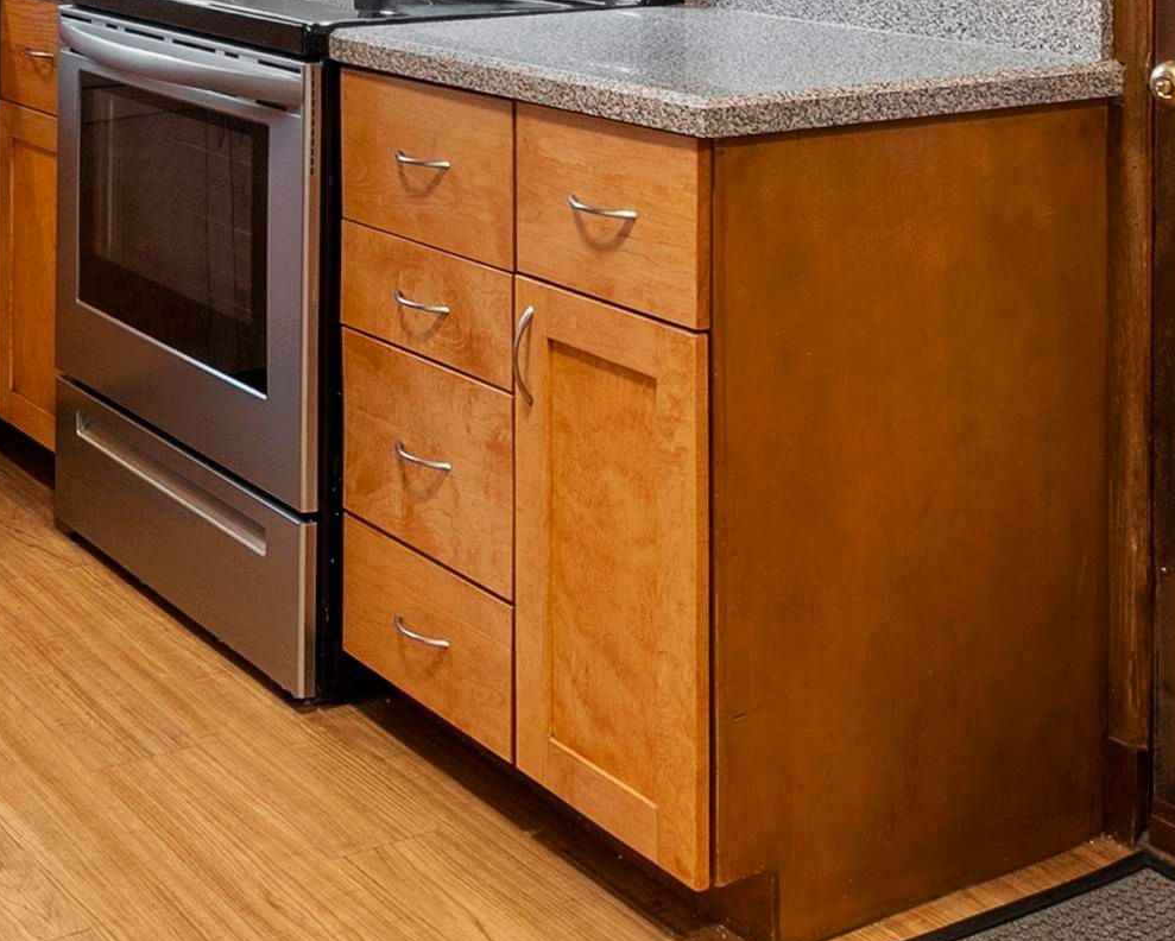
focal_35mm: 56
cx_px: 158
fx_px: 1948
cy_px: -195
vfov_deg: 24.5
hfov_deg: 32.2
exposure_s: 3.2
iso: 320
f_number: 8
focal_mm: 10
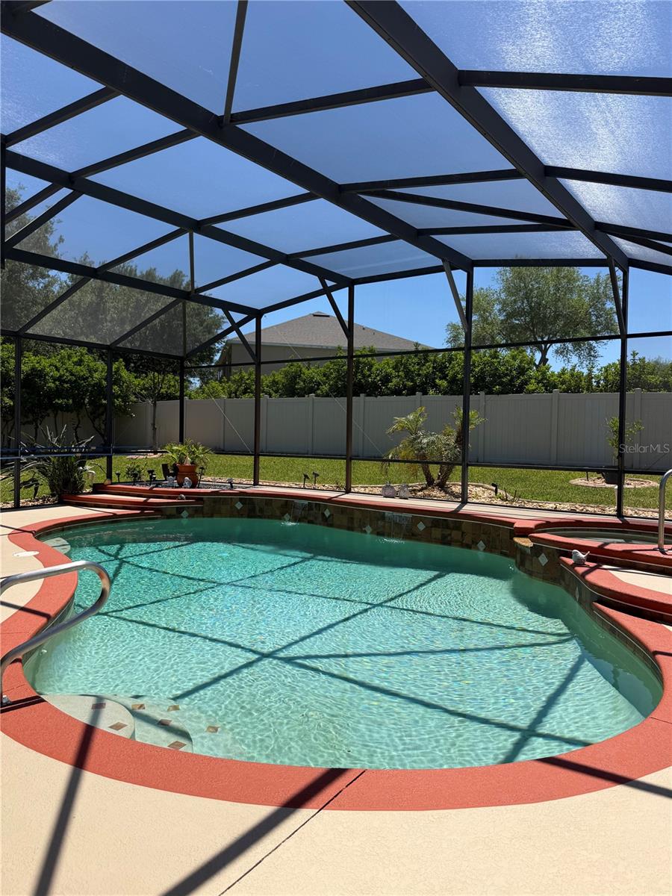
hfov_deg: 56.8
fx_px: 621
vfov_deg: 71.6
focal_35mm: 24
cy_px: 448
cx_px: 336
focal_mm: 6.76
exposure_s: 1/3953
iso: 80
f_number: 1.78
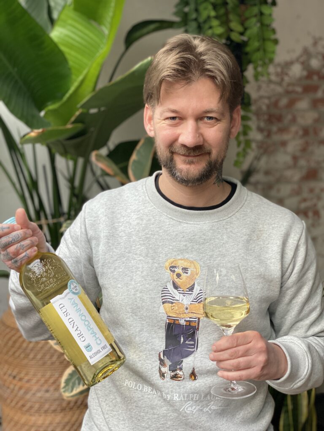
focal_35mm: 52
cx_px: 162
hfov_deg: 28.0
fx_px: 649
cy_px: 216
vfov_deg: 36.8
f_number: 2
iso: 200
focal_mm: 6
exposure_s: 1/111
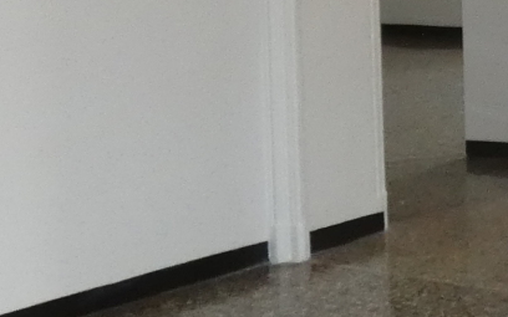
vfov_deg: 9.6
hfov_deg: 14.4
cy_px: -128
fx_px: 1841
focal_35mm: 133
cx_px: 828
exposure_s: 1/60
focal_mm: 3.6
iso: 320
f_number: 2.8
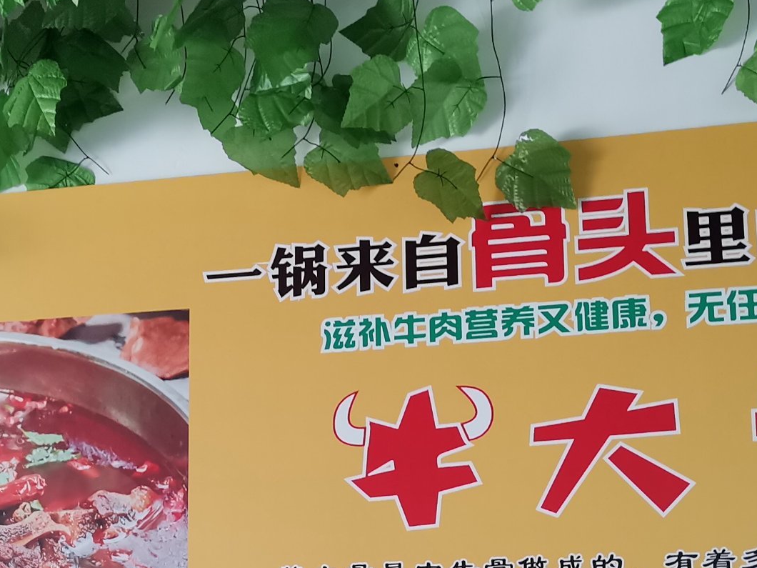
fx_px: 1465
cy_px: 475
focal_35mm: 67
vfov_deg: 21.6
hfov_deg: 29.0
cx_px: 357
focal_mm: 4.75
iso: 200
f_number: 1.8
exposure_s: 1/50
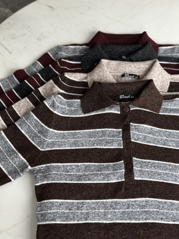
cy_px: 120
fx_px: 331
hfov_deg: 30.3
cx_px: 90
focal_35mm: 48
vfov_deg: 39.7
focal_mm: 6.86
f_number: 1.78
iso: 500
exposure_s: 1/40
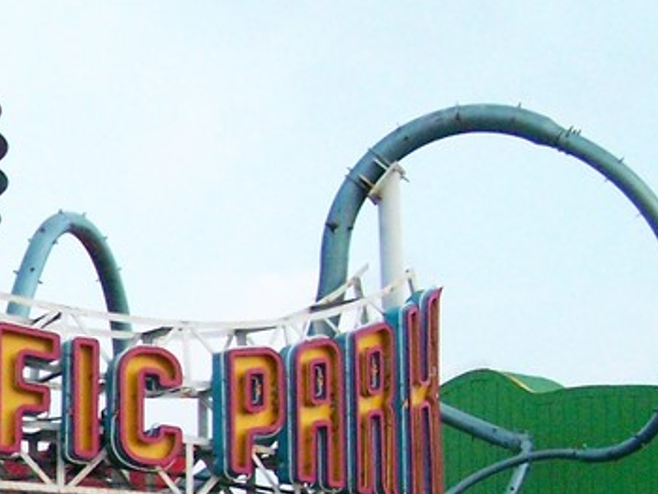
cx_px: -308
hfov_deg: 13.4
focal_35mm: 139
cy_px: 484
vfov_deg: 10.6
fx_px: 2644
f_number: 2.8
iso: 400
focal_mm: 6.3
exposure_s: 1/200
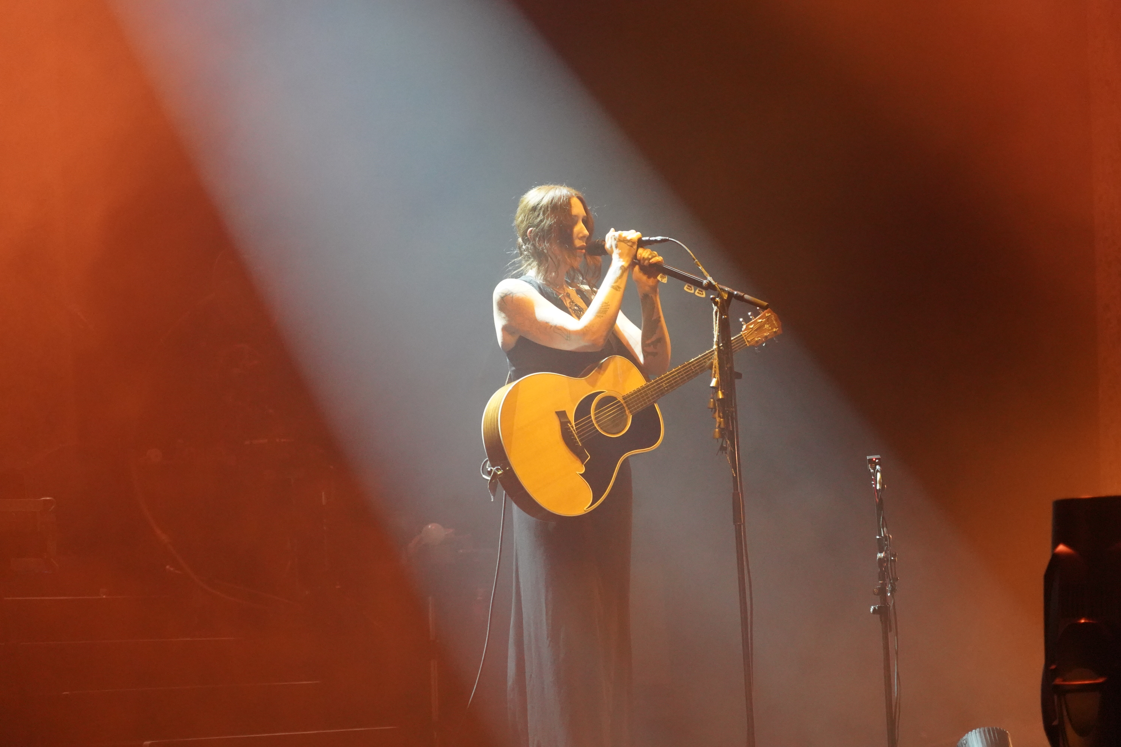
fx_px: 3269
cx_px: 560
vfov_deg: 13.0
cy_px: 374
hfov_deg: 19.5
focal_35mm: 105
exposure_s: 1/80
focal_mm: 105
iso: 12800
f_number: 4
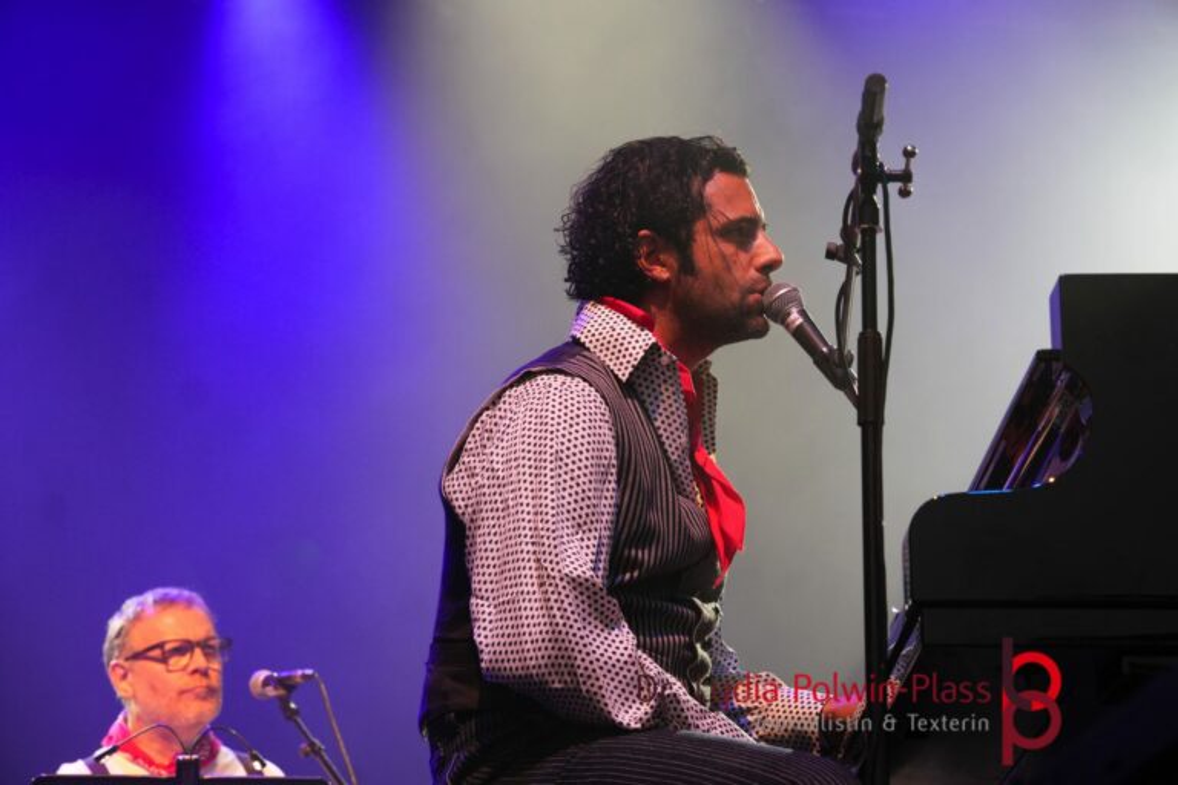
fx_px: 3386
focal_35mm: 104
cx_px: 589
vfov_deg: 13.2
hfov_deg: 19.7
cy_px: 392
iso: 1000
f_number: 5.6
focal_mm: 69
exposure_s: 1/125
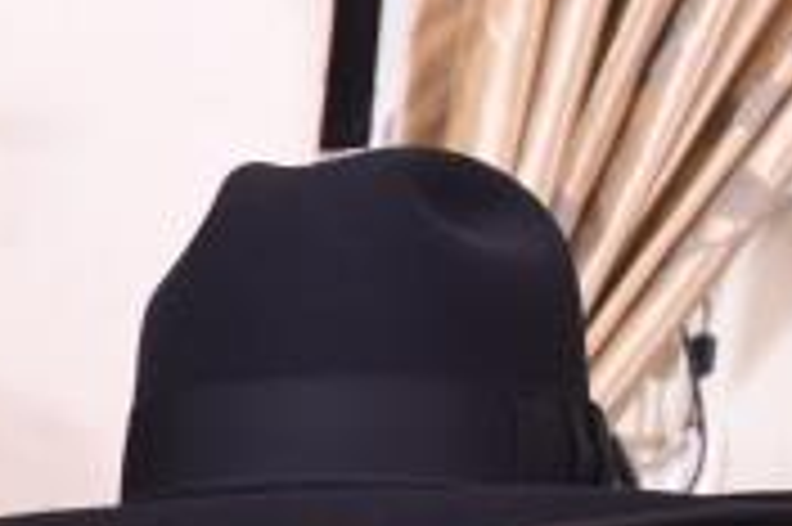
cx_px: -1282
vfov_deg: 10.5
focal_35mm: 128
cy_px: 668
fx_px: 2813
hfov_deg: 11.9
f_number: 4.5
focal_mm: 22
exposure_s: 1/100
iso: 640
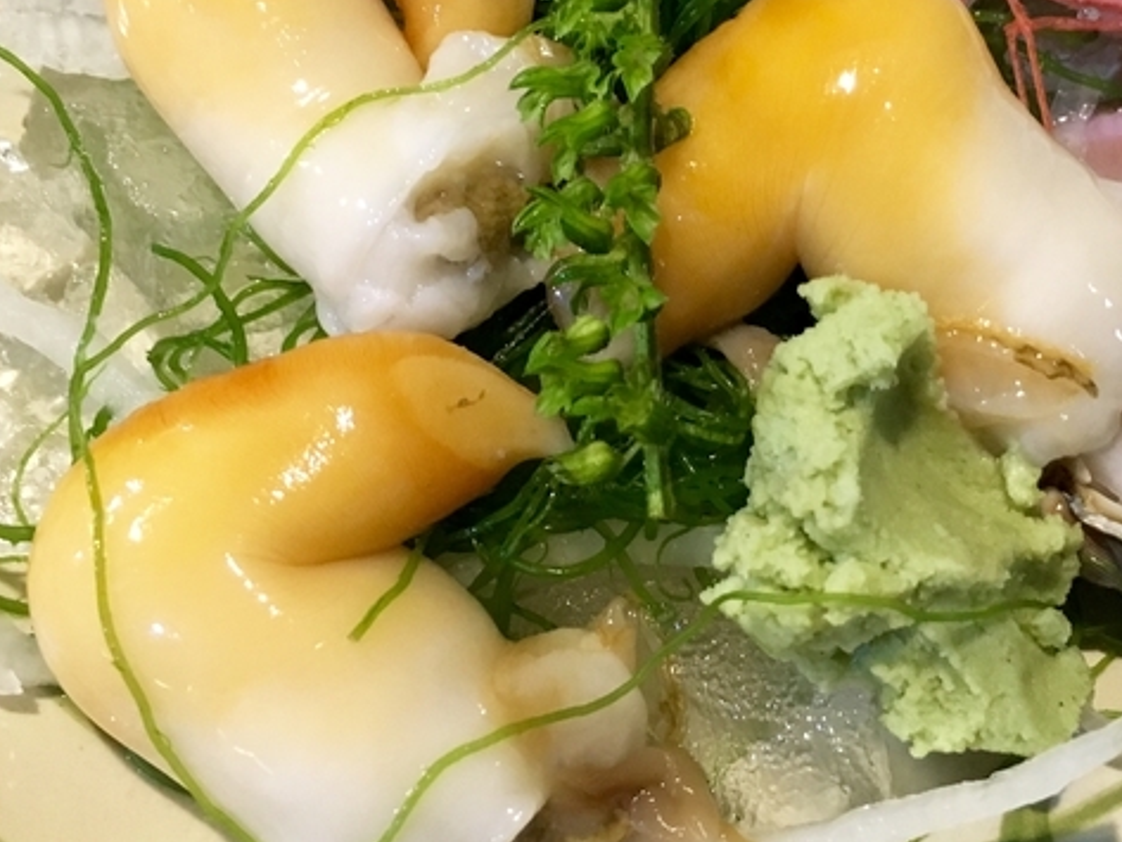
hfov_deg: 38.6
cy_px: 296
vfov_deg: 29.5
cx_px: 705
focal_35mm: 49
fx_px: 1589
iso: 200
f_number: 2.2
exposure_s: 1/15
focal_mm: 4.15
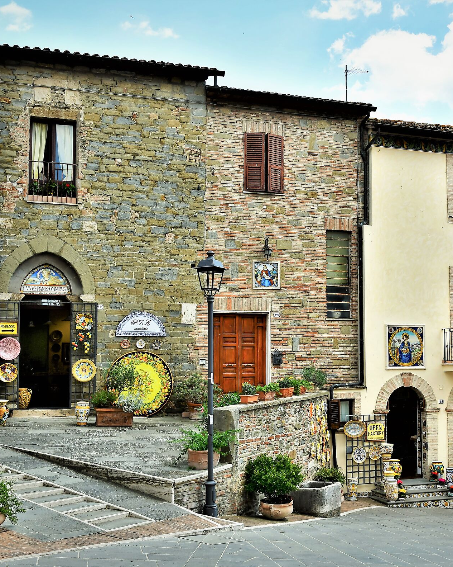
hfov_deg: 31.4
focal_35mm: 47
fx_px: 788
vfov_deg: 39.5
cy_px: 287
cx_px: 351
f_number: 5
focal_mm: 22
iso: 100
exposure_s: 1/500
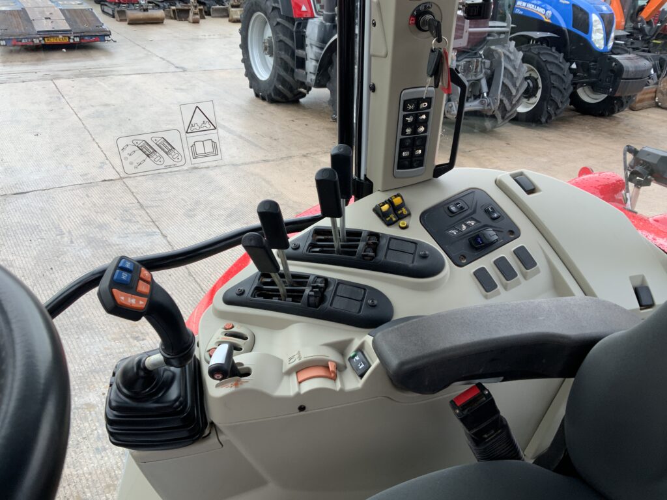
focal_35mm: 29
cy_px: 250
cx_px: 334
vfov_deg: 48.2
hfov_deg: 61.7
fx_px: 559
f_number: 1.8
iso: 20
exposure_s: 1/122
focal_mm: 3
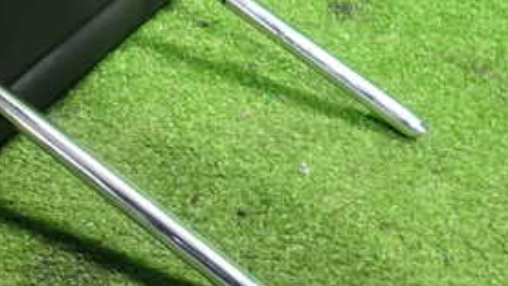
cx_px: 101
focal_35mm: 59
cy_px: 75
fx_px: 795
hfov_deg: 34.3
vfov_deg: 20.3
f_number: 2
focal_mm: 4.5
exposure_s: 1/30
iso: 640
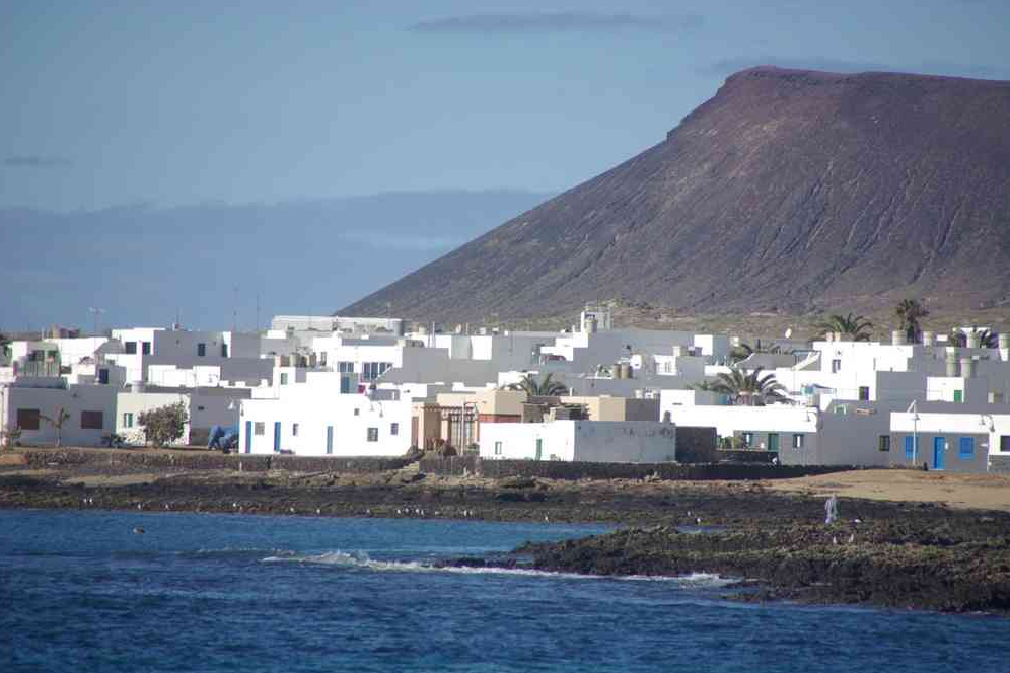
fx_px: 10576
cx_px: 505
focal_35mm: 377
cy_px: 336
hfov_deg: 5.5
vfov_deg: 3.6
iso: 100
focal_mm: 250
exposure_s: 1/350
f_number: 6.7
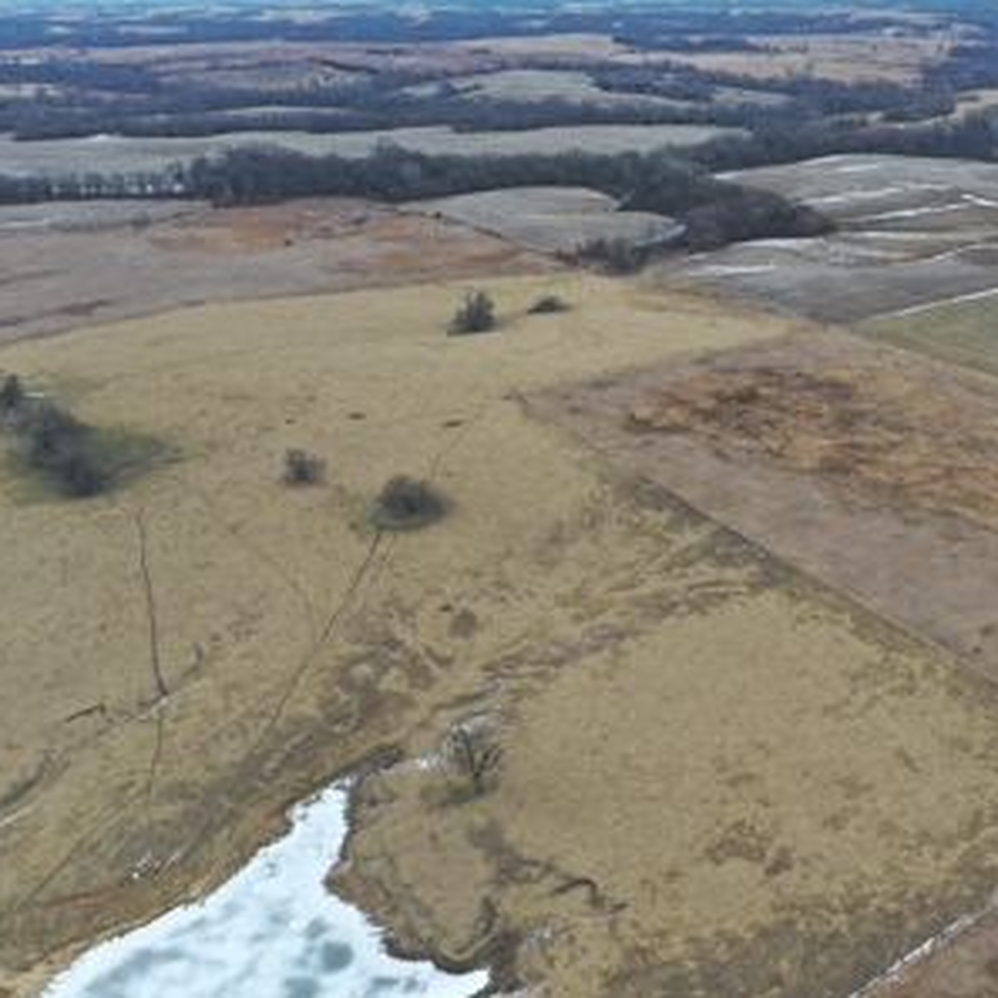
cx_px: 692
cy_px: 501
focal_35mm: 36
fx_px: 1174
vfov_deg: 46.0
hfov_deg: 45.1
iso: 100
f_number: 4.5
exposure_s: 1/200
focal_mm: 10.26
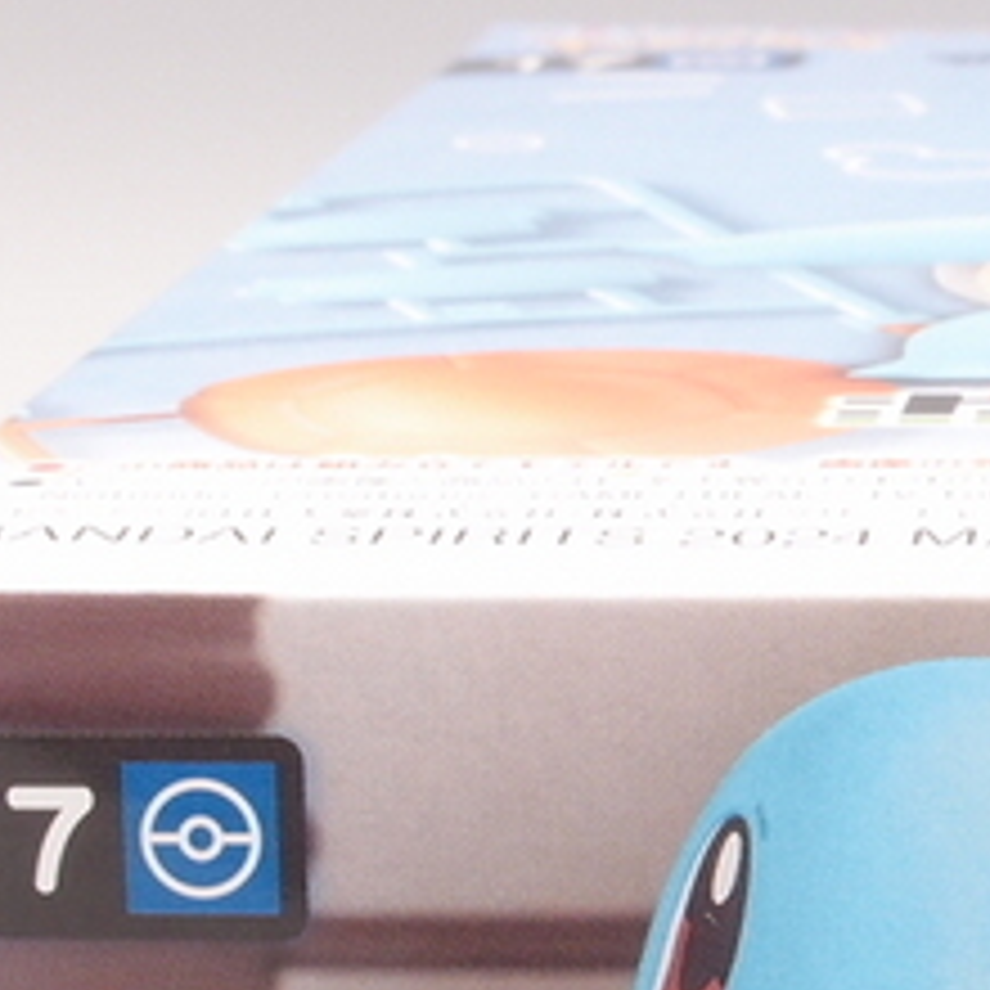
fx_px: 6763
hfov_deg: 8.2
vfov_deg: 8.3
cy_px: 981
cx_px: 1606
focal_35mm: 209
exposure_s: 1/5
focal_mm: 14.05
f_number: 8
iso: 100
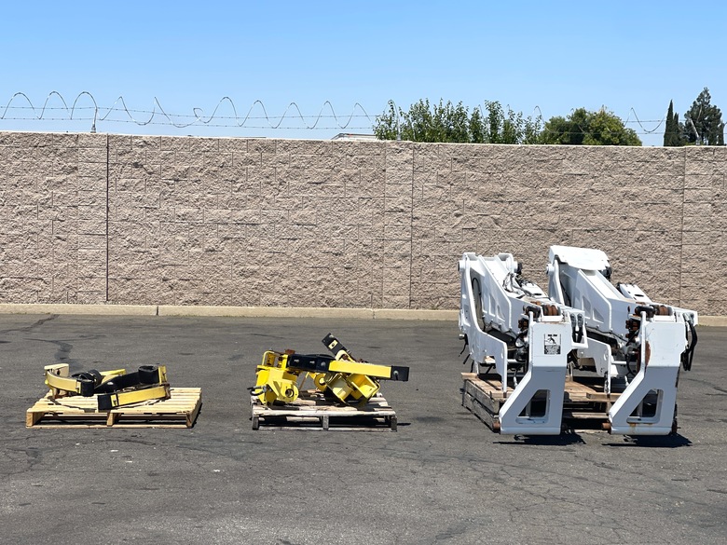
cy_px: 272
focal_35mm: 64
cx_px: 364
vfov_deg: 22.9
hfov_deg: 30.3
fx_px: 1344
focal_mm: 7.5
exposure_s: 1/1980
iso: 32
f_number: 2.2
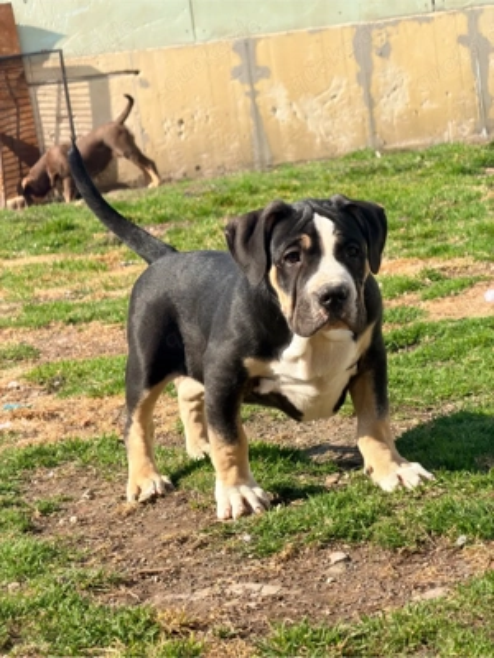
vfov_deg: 19.6
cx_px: 247
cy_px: 329
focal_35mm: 100
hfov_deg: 14.8
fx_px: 1903
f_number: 2.8
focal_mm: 16.89
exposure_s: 1/593
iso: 50
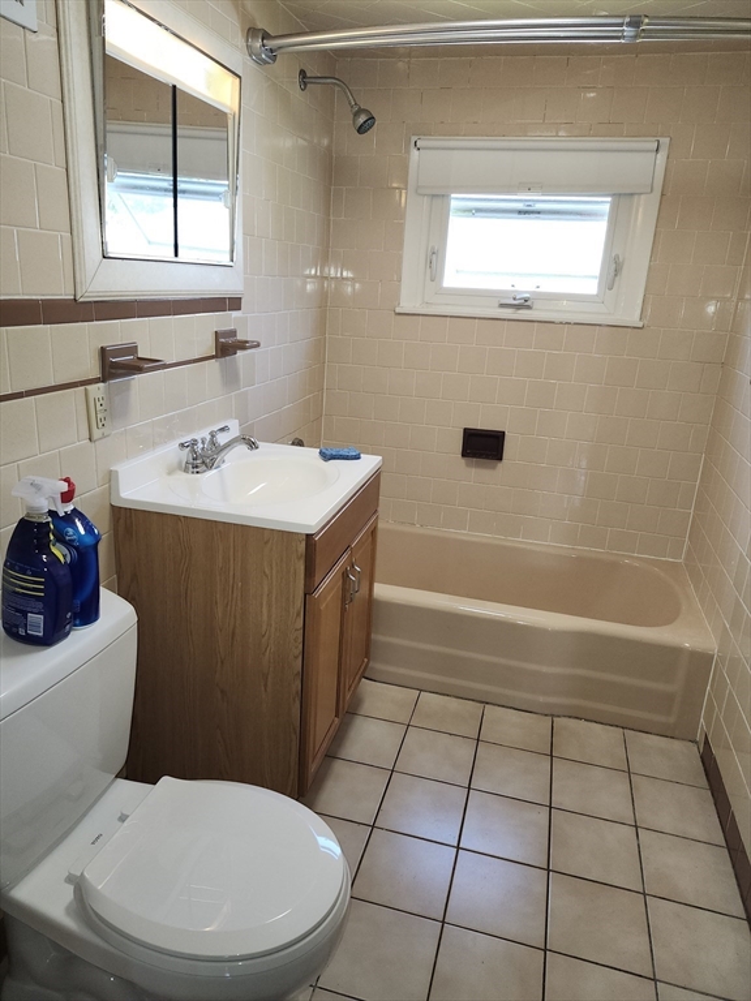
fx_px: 665
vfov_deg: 73.9
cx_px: 376
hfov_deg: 58.9
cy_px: 500
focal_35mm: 23
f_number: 1.8
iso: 125
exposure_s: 1/60
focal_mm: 5.54
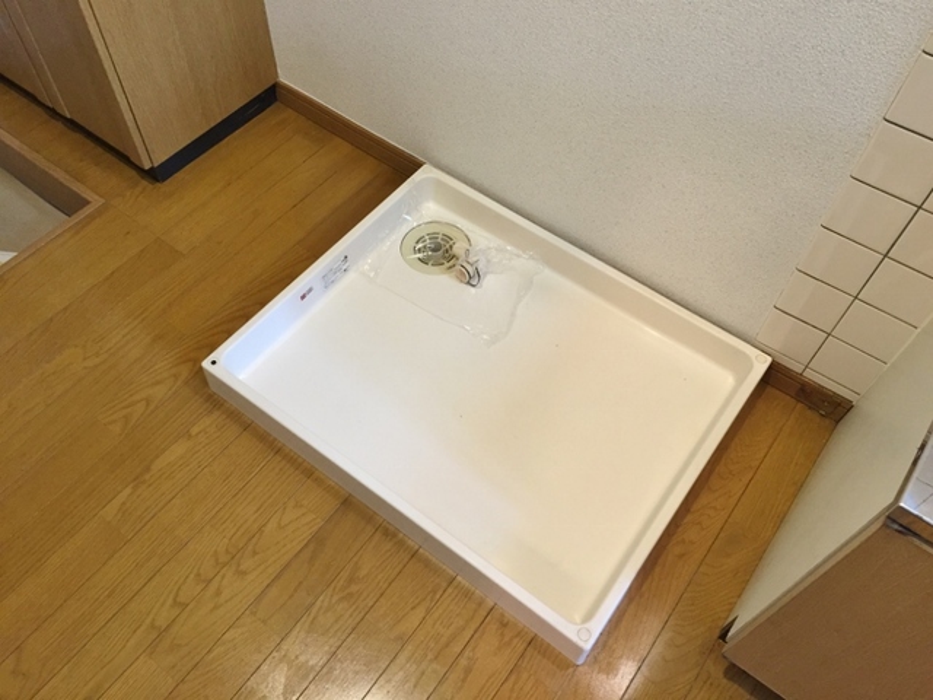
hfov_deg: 61.7
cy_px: 350
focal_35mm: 29
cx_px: 466
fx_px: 782
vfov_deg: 48.2
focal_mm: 4.15
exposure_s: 1/33
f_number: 2.2
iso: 160
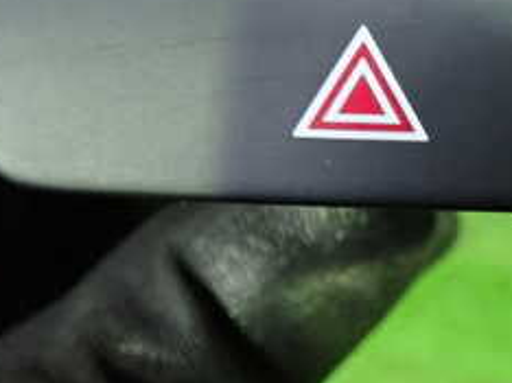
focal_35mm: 77
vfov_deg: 18.9
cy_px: 57
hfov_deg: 25.2
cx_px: 344
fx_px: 1138
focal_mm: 5.4
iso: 800
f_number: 2.3
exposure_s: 1/25
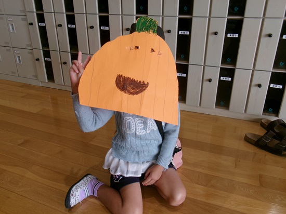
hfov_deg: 63.5
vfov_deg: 49.7
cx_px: 143
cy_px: 107
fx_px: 231
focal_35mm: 28
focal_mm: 5.1
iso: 100
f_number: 3.9
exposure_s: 1/80
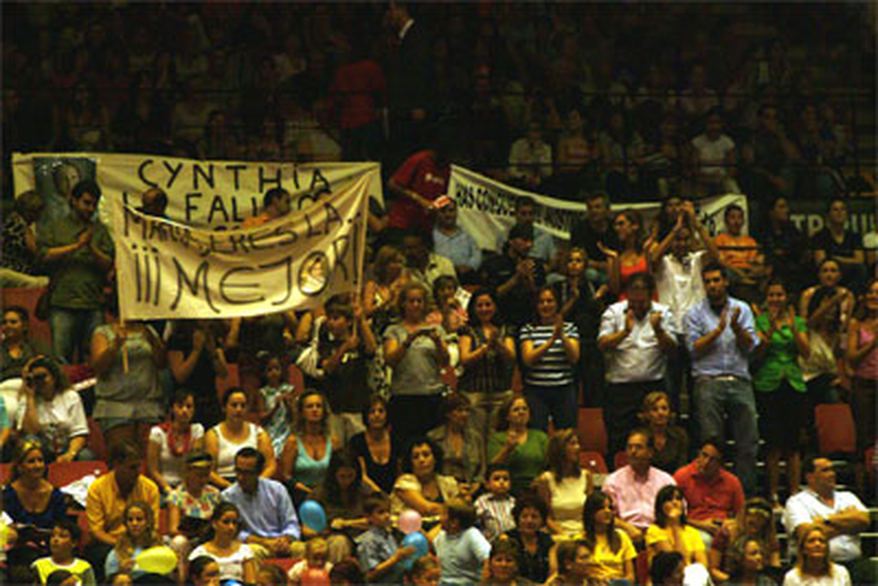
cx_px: 439
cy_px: 293
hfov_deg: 12.2
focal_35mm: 168
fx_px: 4099
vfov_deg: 8.2
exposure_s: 1/60
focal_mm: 112
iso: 800
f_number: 8
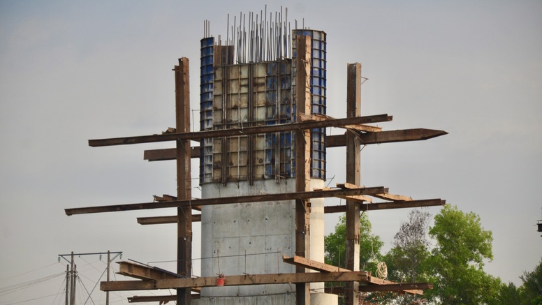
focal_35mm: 166
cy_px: 168
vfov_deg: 7.3
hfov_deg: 13.0
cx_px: 272
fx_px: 2380
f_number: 5.6
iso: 280
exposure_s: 1/500
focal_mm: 105
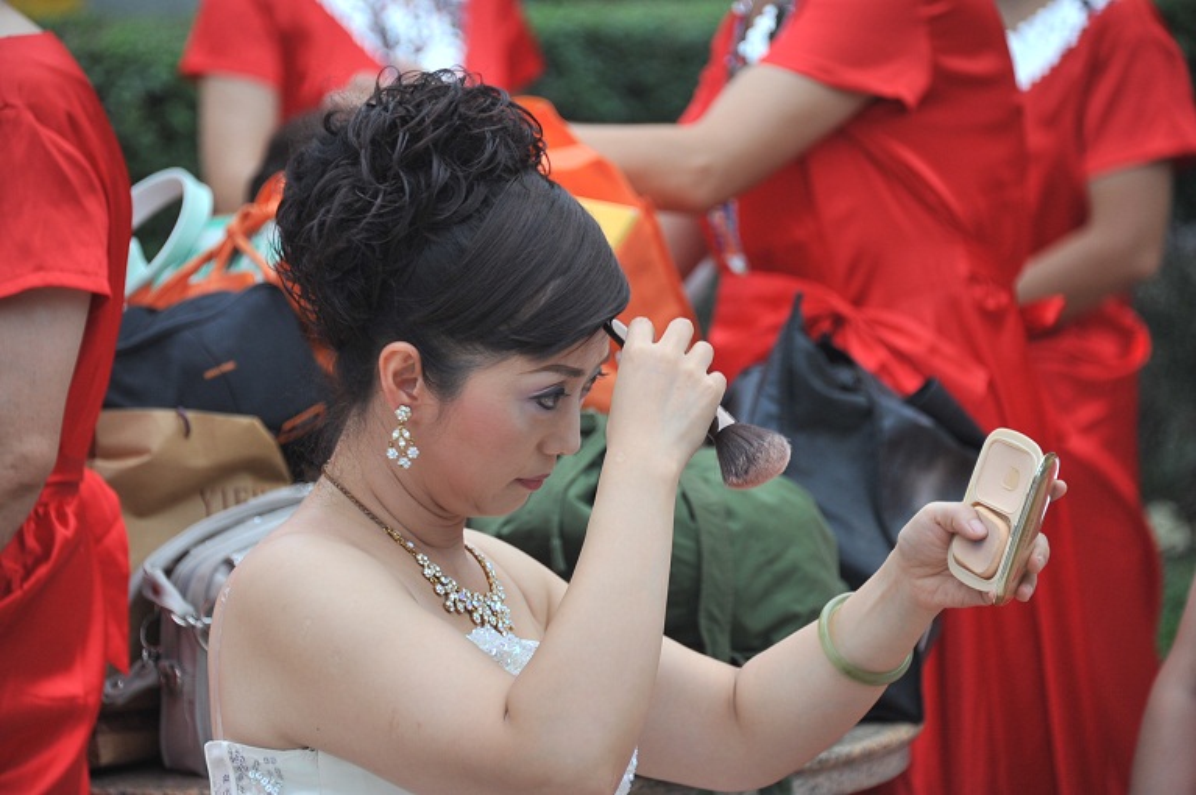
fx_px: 6971
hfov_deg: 9.8
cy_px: 398
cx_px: 598
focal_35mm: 210
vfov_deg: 6.5
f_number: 5.6
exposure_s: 1/60
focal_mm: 210
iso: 640
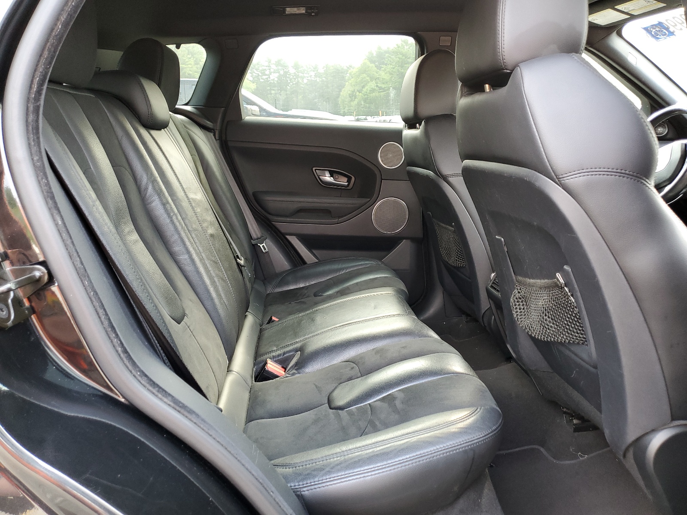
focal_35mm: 26
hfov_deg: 67.3
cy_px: 258
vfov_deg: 53.1
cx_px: 344
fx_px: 516
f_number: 1.5
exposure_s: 1/60.2
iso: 87
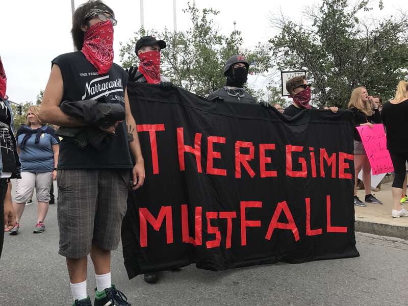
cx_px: 204
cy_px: 153
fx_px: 330
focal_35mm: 28
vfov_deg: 49.7
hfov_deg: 63.4
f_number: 1.8
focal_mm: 3.99
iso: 20
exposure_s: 1/1064
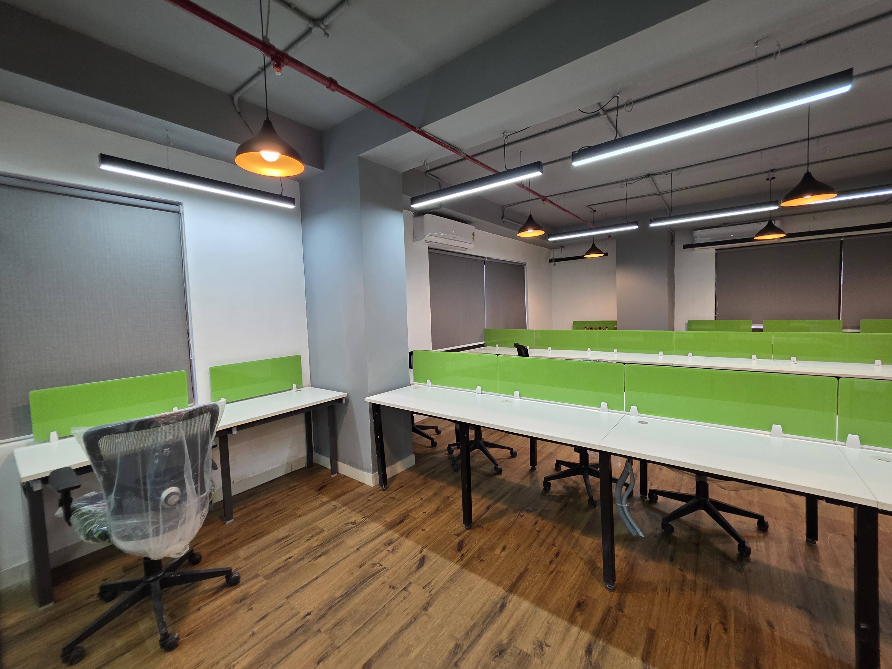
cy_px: 334
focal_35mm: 13
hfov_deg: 106.2
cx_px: 446
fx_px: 335
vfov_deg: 89.9
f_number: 1.9
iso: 160
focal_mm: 2.2
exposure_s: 1/100
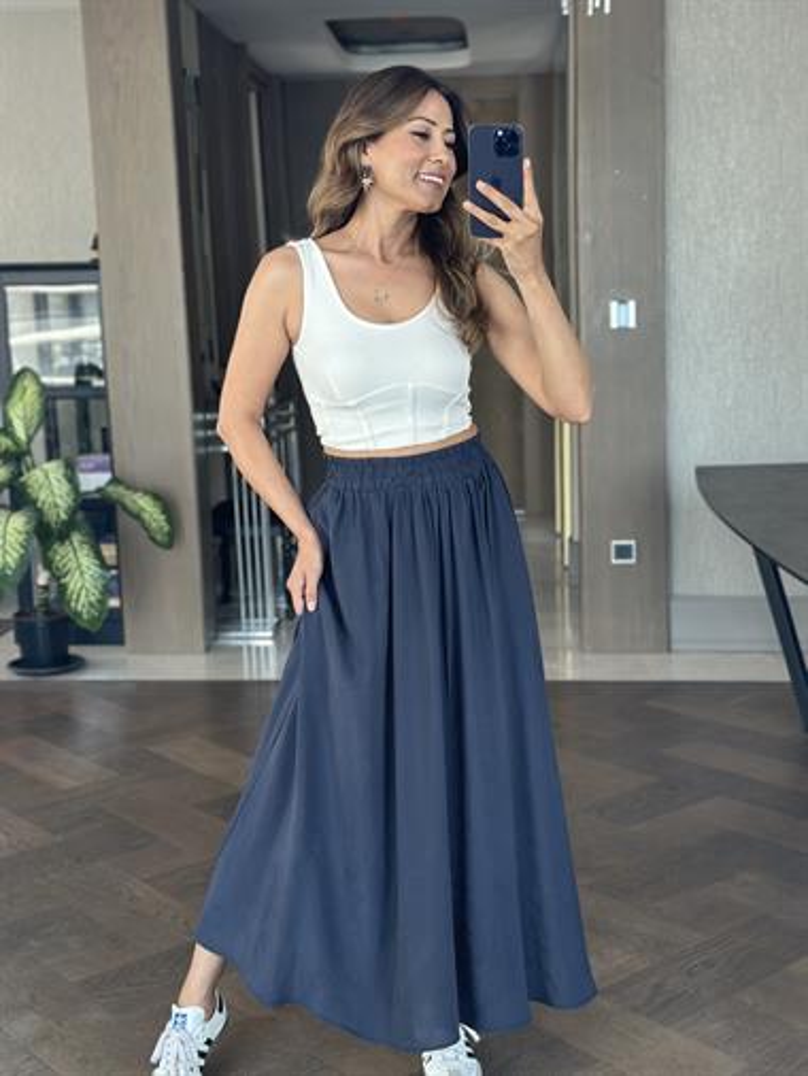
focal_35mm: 48
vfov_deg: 39.6
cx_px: 404
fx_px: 1493
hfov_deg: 30.3
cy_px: 538
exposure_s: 1/86
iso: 125
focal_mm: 6.86
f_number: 1.78
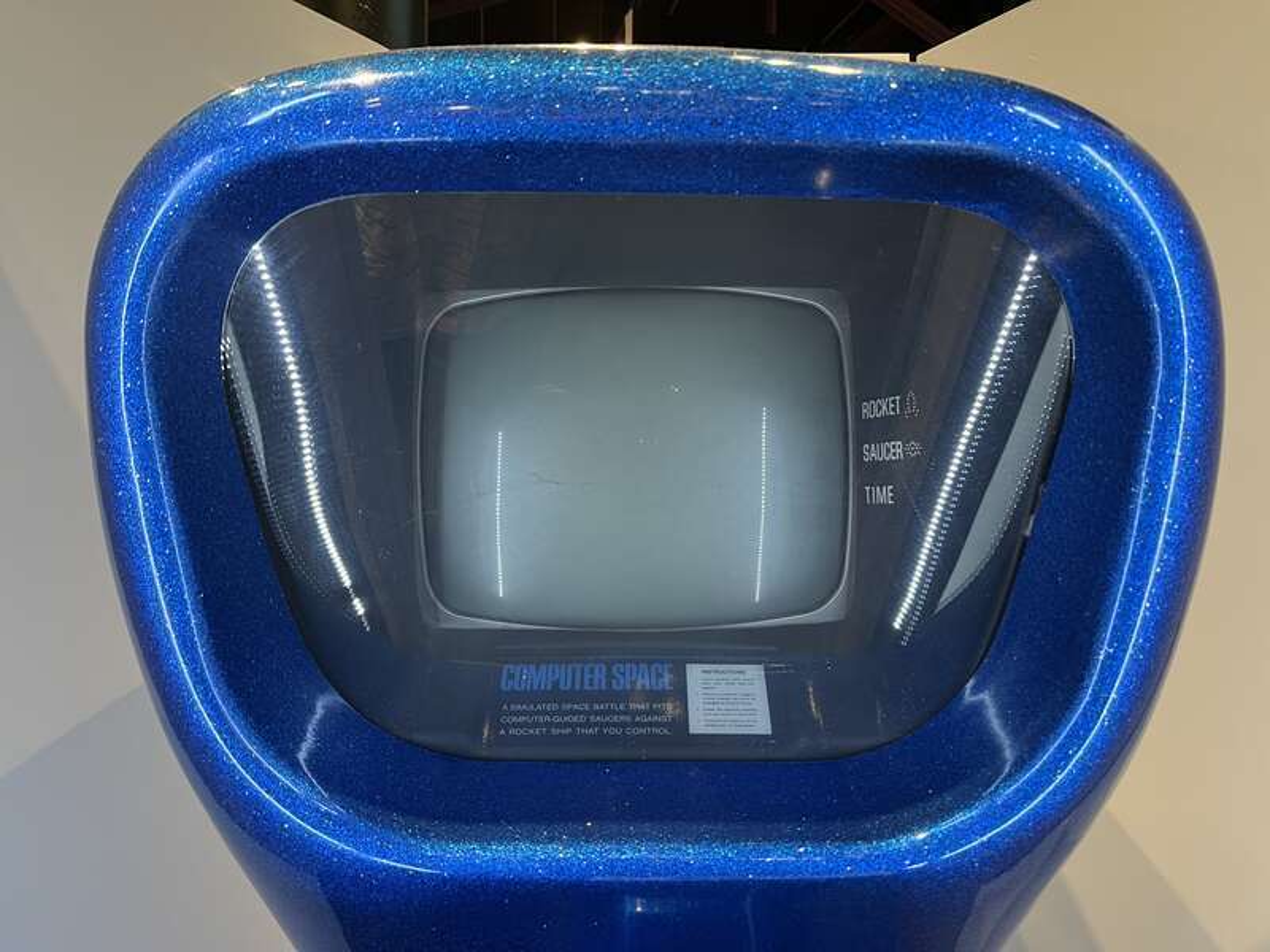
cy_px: 476
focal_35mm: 26
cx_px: 635
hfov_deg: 67.3
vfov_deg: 53.1
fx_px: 954
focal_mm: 5.1
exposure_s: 1/56
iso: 320
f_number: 1.6
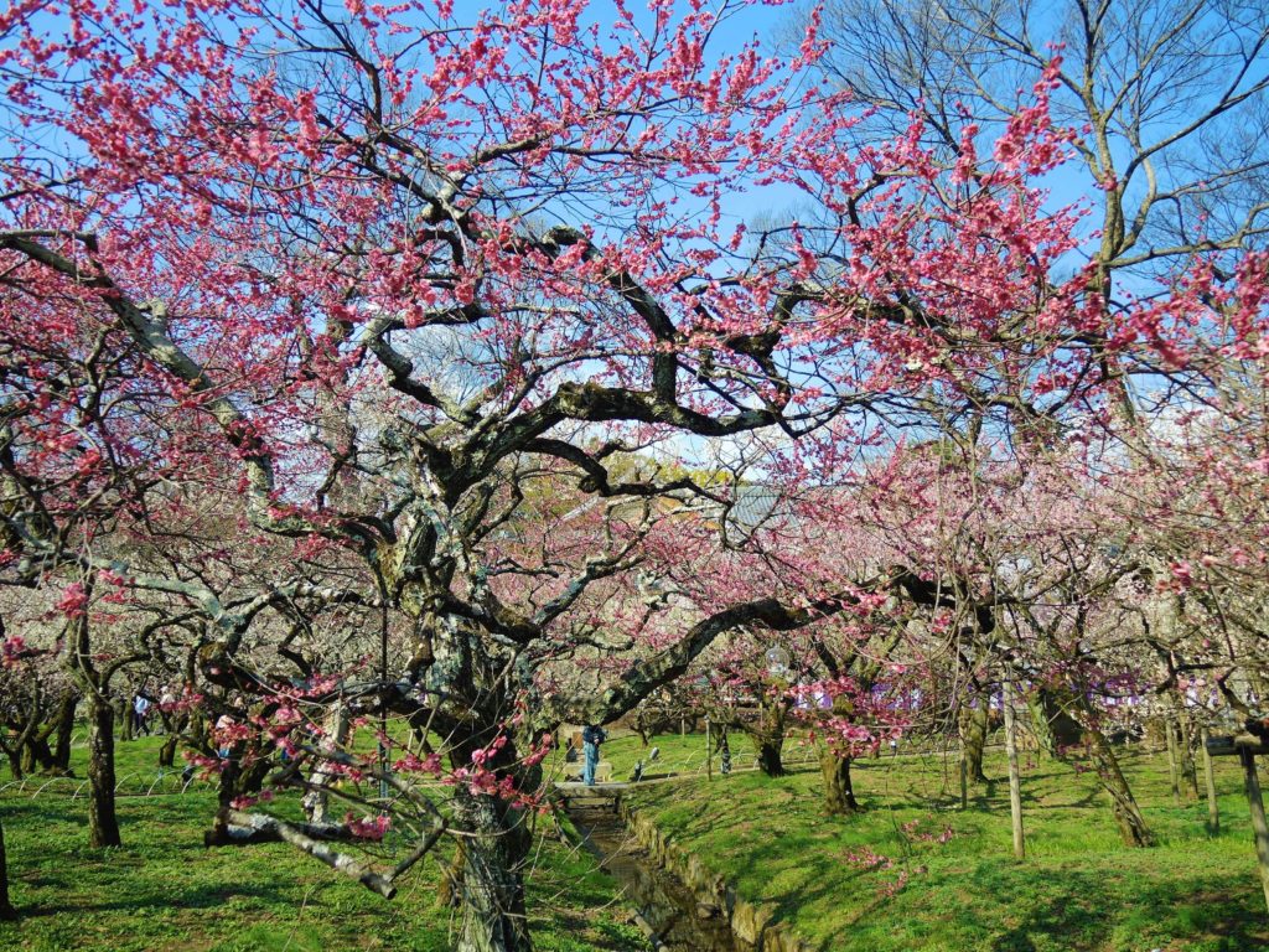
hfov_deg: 63.4
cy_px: 476
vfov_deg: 49.7
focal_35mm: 28
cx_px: 634
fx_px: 1026
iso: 80
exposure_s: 1/160
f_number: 2
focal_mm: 6
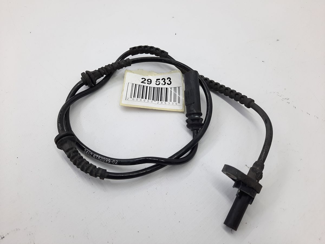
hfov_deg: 69.4
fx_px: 235
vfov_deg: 54.9
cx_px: 162
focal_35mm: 25
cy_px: 122
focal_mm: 4.6
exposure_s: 1/50
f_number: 2
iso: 40
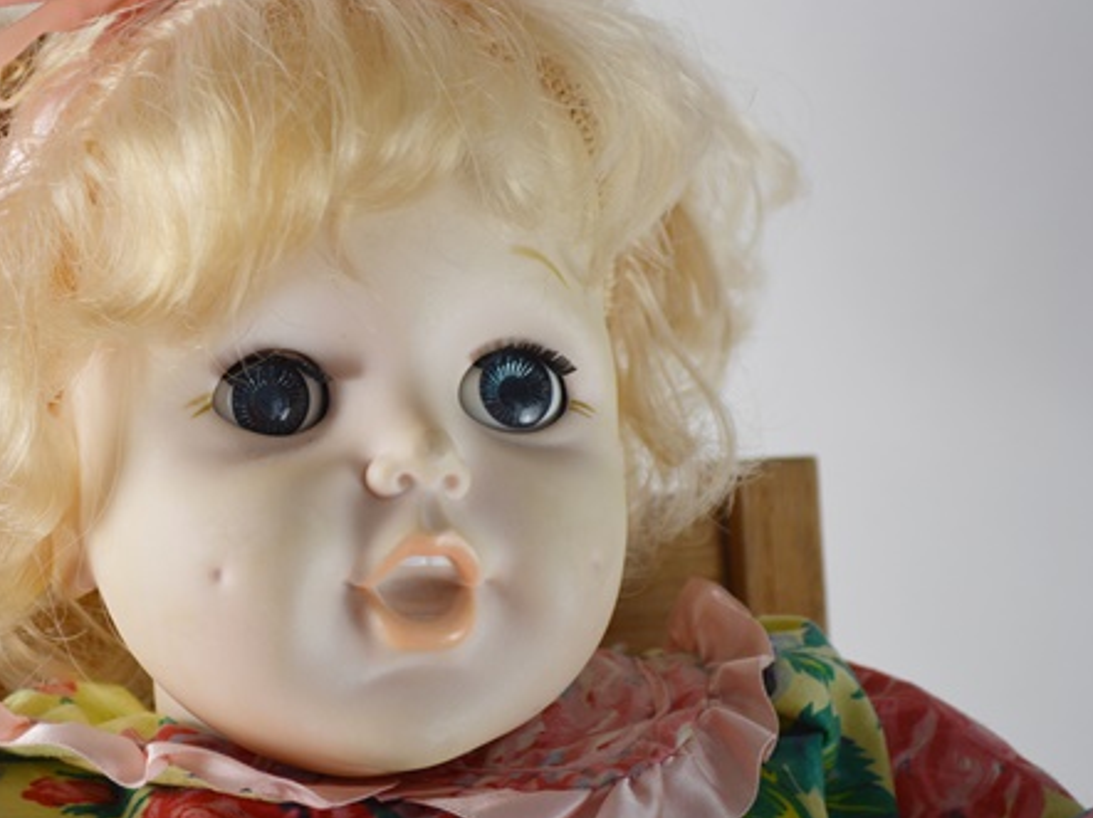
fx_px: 2966
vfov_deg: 15.7
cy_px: 329
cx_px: 376
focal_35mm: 94
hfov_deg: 20.8
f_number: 5.6
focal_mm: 48
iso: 320
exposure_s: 1/125
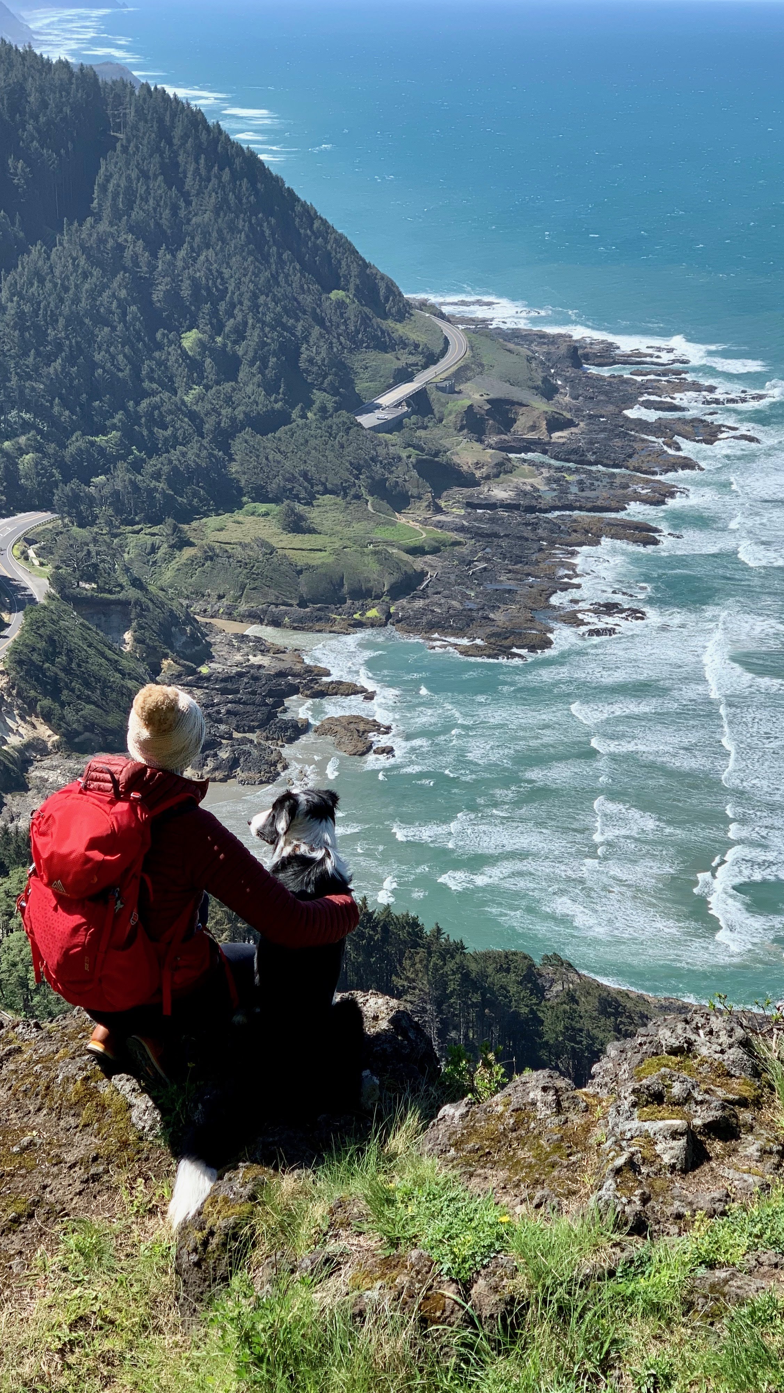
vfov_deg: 36.6
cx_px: 359
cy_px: 697
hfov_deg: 21.1
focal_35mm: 57
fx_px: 2107
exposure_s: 1/705
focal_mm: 6
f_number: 2.4
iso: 16
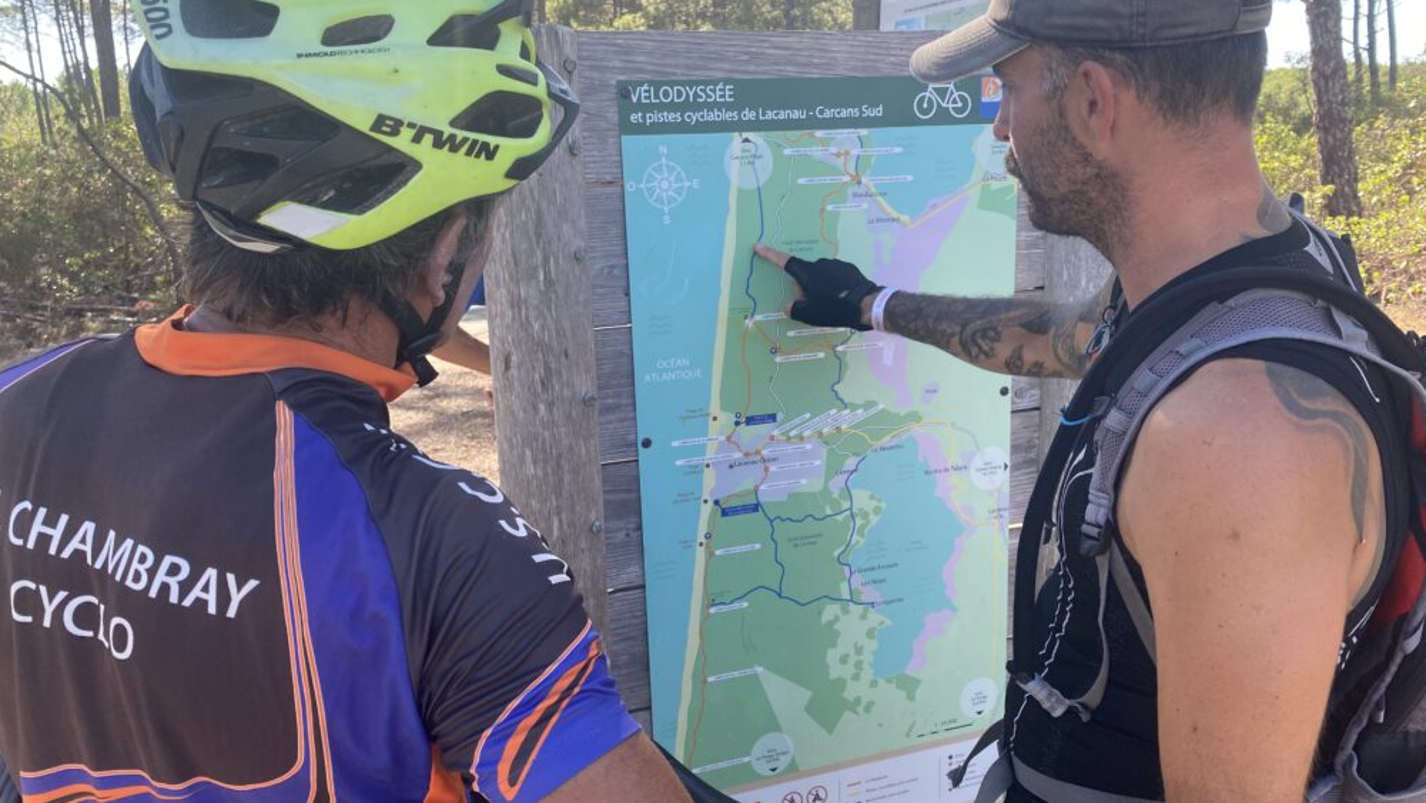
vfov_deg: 40.2
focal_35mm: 29
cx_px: 706
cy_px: 401
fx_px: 1097
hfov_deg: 66.1
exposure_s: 1/270
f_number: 1.8
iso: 32
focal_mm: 4.25
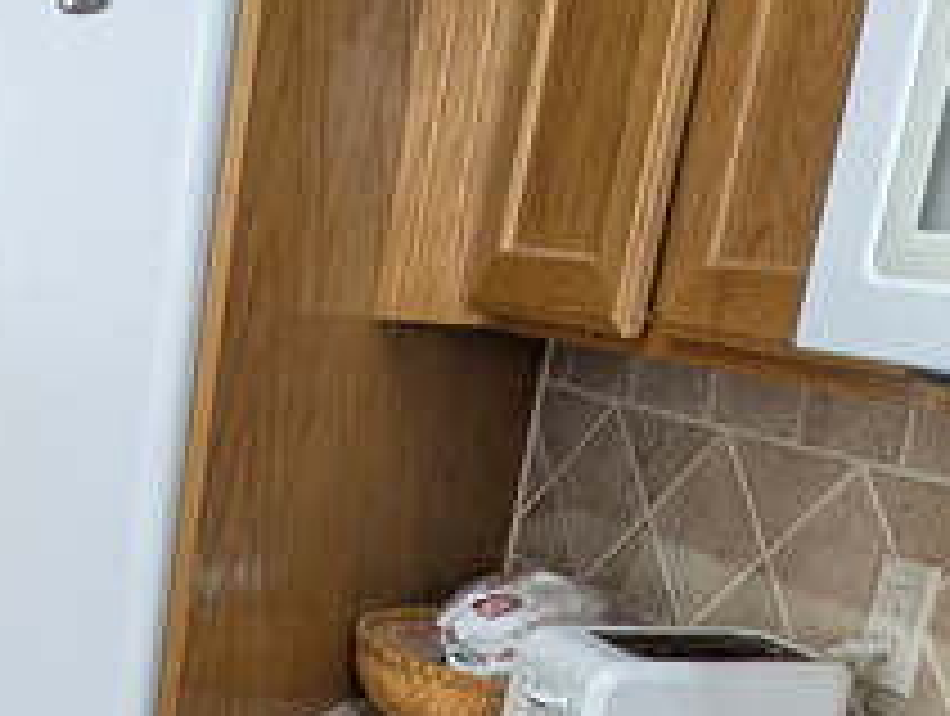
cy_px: 734
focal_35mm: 58
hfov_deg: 27.1
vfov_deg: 24.1
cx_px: -329
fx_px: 1594
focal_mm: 2.23
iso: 90
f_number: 1.95
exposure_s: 1/24
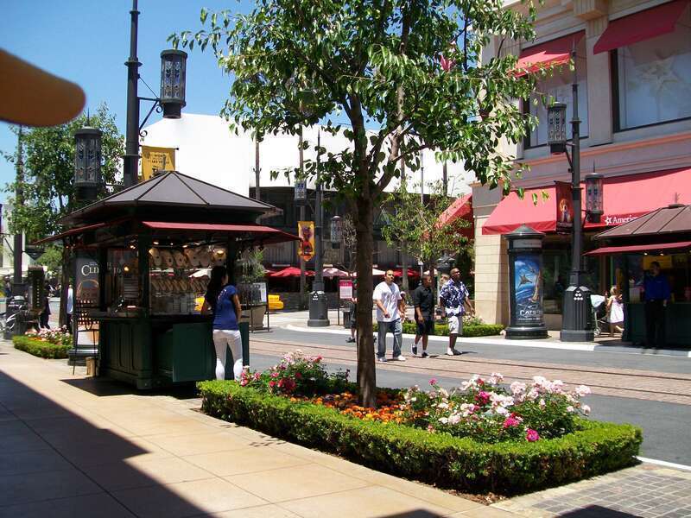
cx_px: 346
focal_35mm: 36
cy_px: 259
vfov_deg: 39.7
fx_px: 719
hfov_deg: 51.4
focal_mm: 6
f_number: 2.7
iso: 64
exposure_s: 1/800
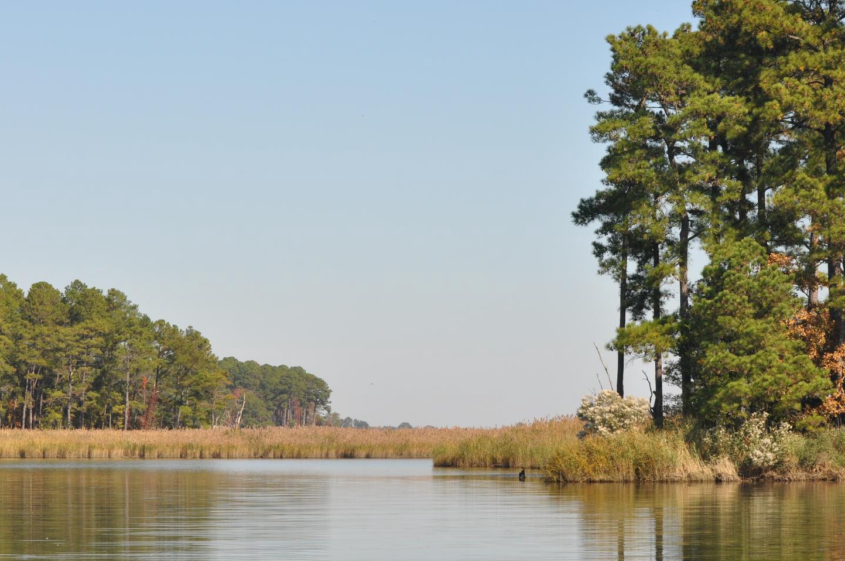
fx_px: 3493
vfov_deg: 9.2
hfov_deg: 13.8
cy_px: 203
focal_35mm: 149
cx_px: 385
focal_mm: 70
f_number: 10
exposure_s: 1/400
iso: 200
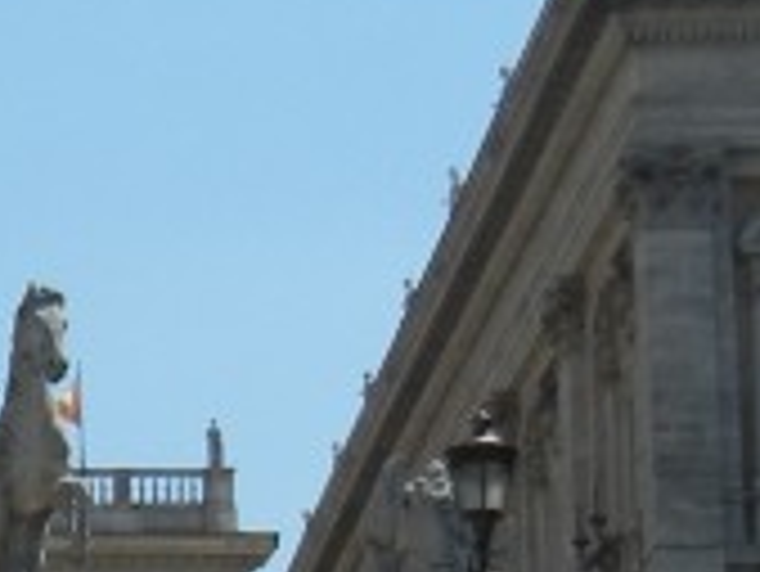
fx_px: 3999
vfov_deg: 8.0
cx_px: -481
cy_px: 797
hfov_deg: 10.4
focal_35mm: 182
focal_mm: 5.4
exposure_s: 1/517
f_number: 7
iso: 160
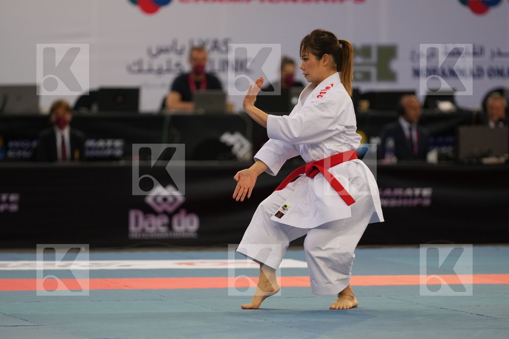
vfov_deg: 4.6
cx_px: 254
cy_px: 170
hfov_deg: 6.9
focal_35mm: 300
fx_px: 4241
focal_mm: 200
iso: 1000
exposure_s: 1/500
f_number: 2.8
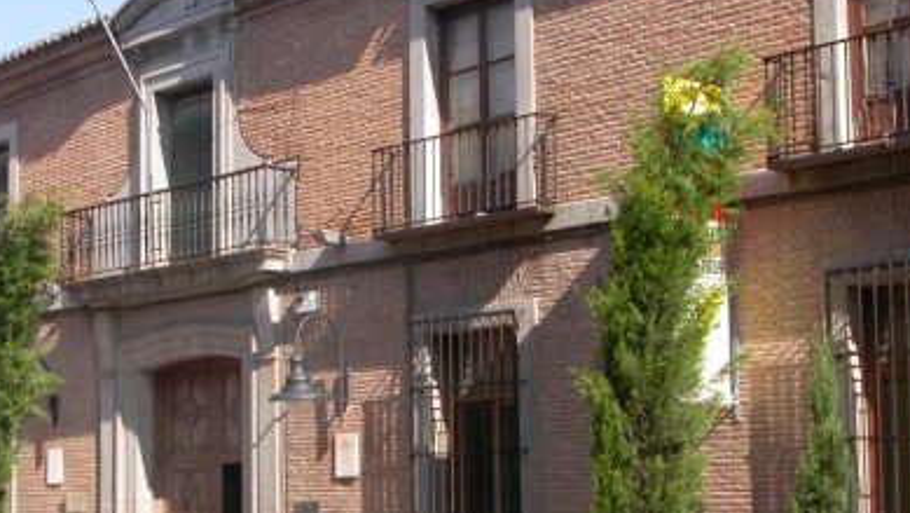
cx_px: 316
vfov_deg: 10.4
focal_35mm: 117
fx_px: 2824
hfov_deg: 18.3
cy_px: 337
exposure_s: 1/242
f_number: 6.2
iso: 100
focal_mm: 15.7
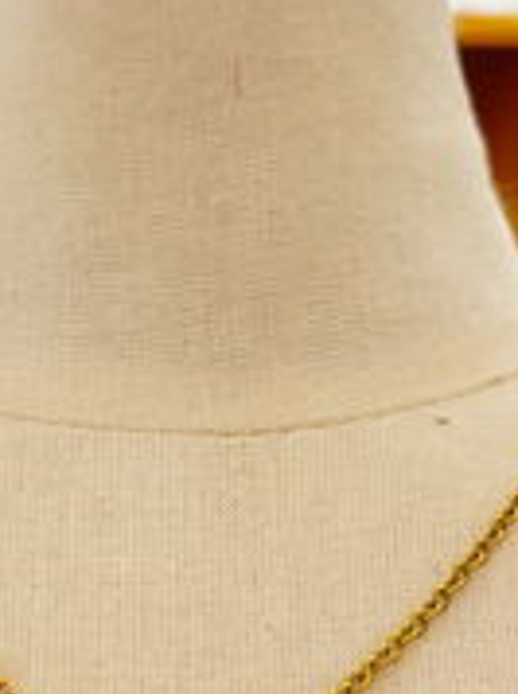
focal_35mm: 78
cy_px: 470
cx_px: 214
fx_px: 1560
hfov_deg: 18.8
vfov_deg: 24.9
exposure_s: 1/100
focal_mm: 5.96
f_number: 1.6
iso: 64
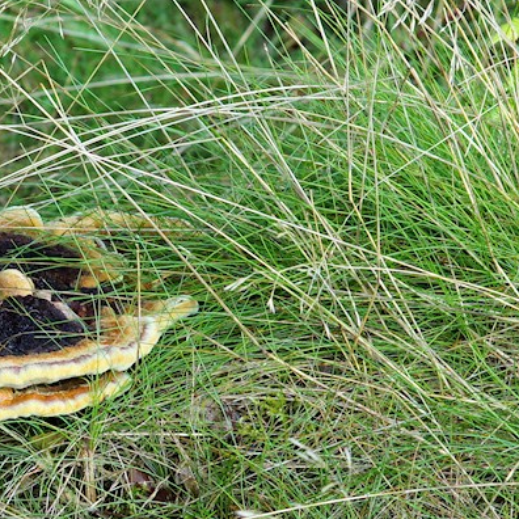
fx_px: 7164
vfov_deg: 4.1
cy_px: 377
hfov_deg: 4.1
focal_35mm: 422
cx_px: -54
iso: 400
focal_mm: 105
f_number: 7.1
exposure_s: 1/40
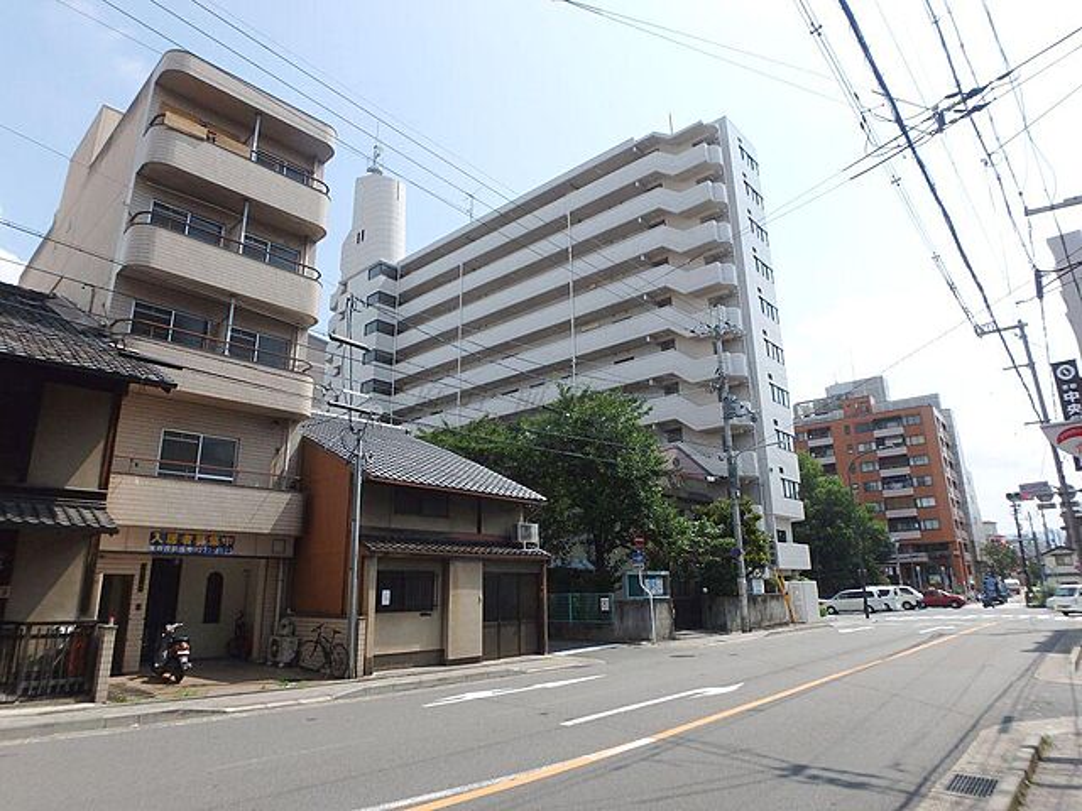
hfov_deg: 79.0
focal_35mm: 21
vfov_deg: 63.4
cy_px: 406
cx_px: 541
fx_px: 656
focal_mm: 3.7
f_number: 6
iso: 125
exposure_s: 1/640
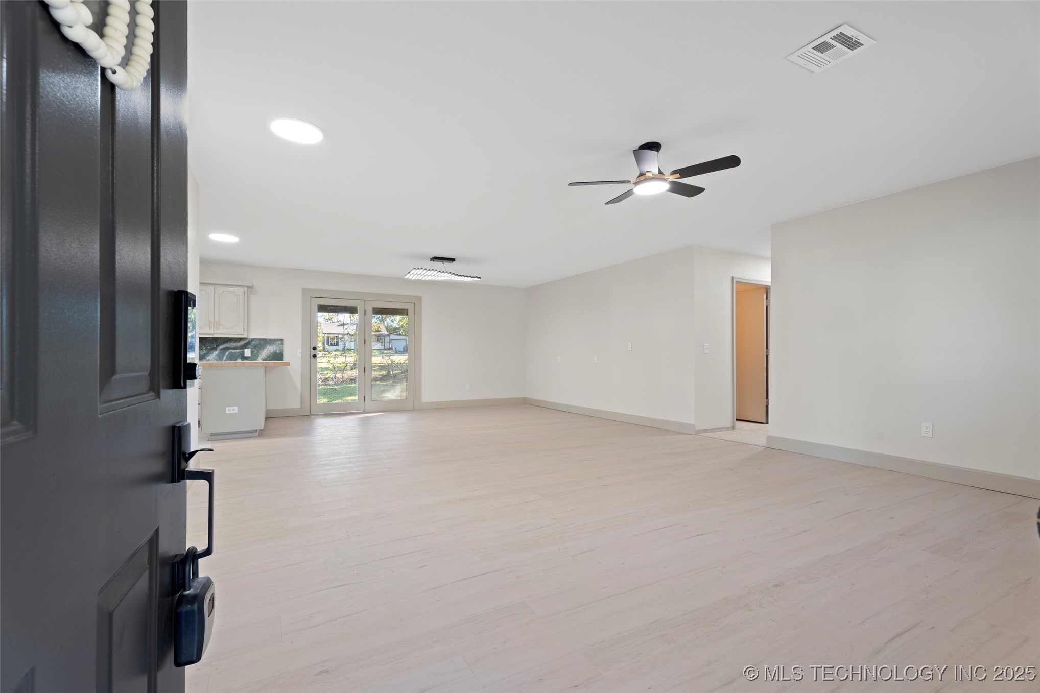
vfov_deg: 73.7
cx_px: 520
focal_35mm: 16
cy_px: 346
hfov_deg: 96.7
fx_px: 462
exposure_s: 1/1.25
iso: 200
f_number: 9
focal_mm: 16
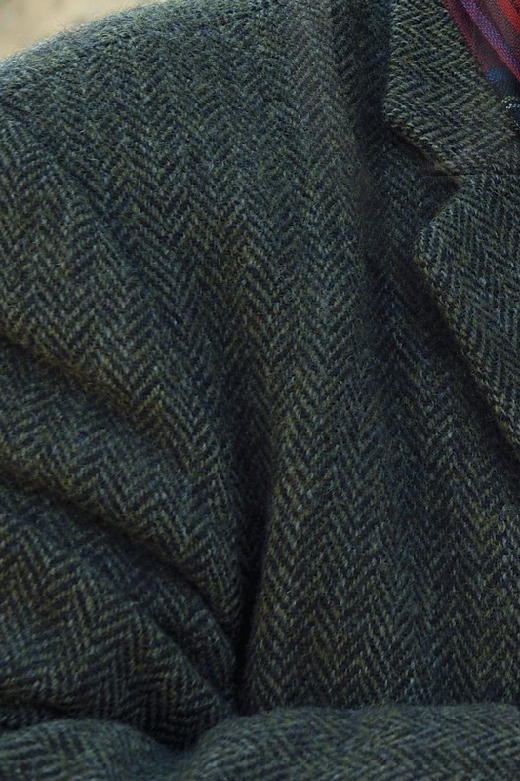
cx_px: 735
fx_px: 3381
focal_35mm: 156
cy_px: -4
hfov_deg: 8.6
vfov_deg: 13.0
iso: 400
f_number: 9
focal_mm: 52
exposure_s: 1/250
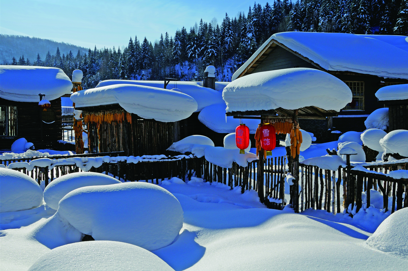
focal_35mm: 48
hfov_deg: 41.2
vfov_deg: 28.0
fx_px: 543
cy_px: 136
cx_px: 204
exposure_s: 1/500
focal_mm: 32
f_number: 11
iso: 200
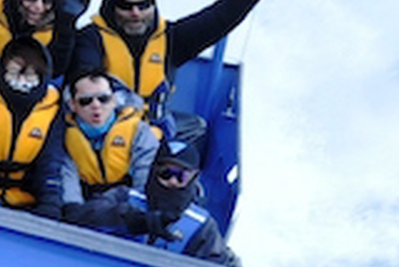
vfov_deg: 6.1
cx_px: -117
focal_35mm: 225
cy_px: 222
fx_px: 2496
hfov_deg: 9.0
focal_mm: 40
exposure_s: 1/200
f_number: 7.1
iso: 1000
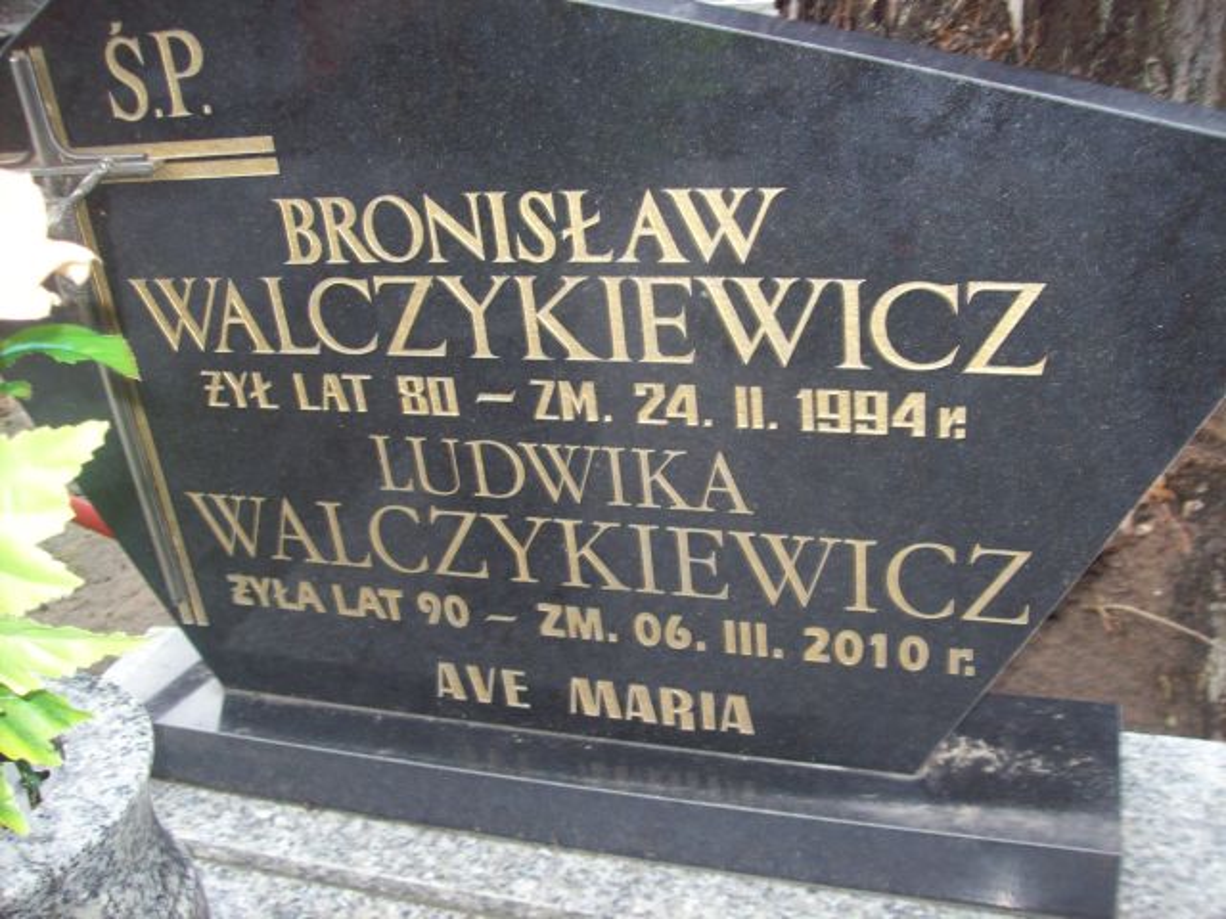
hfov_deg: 51.4
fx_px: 1275
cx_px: 613
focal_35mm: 36
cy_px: 460
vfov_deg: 39.7
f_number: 2.7
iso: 80
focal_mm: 6
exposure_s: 1/64
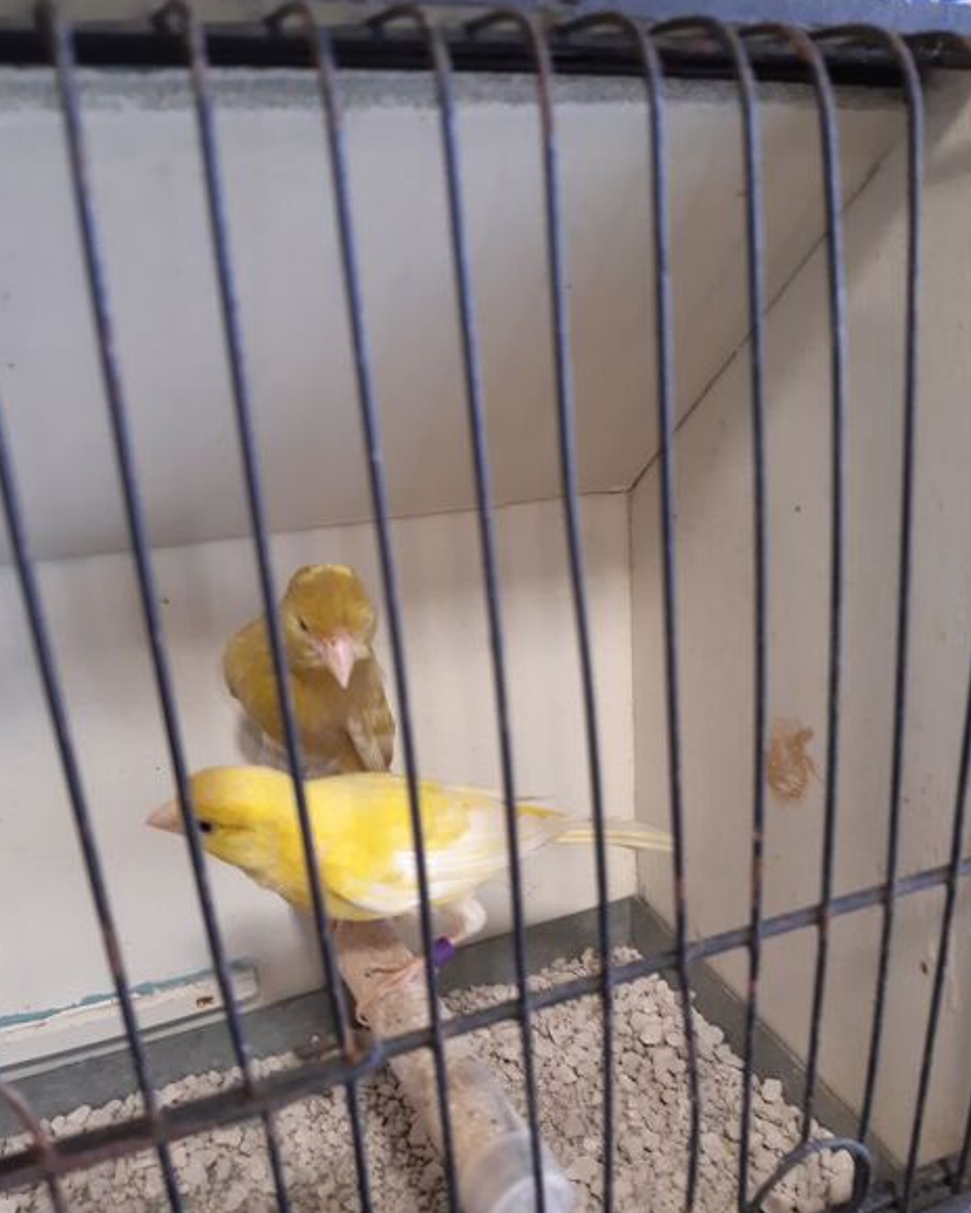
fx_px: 1006
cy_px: 665
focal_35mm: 28
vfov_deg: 62.1
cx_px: 488
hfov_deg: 51.5
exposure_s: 1/50
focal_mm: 3.92
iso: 160
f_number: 1.7
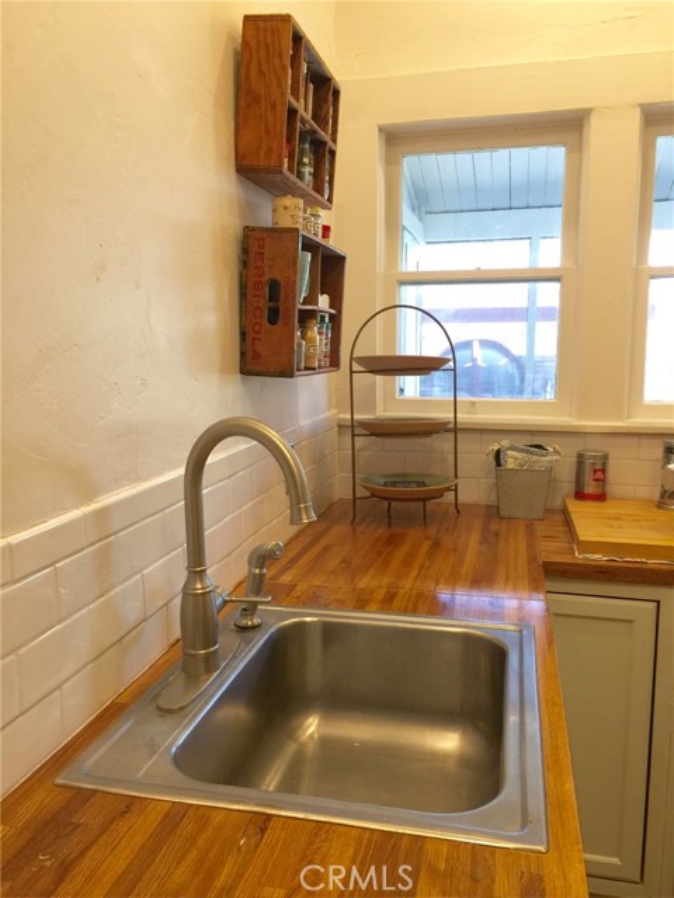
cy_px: 449
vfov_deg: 61.7
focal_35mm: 29
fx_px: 753
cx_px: 337
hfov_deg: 48.2
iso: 40
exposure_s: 1/15
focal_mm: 4.15
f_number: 2.2
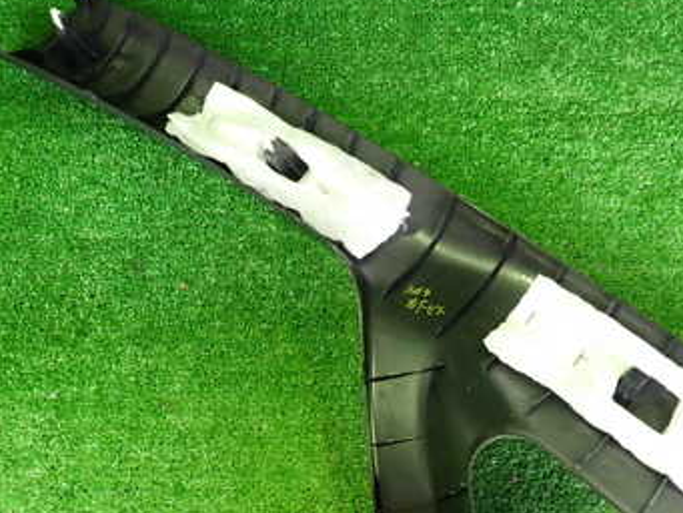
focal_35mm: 44
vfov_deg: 32.7
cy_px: 325
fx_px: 868
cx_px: 469
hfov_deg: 42.2
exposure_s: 1/30
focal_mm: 4.5
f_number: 2
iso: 400
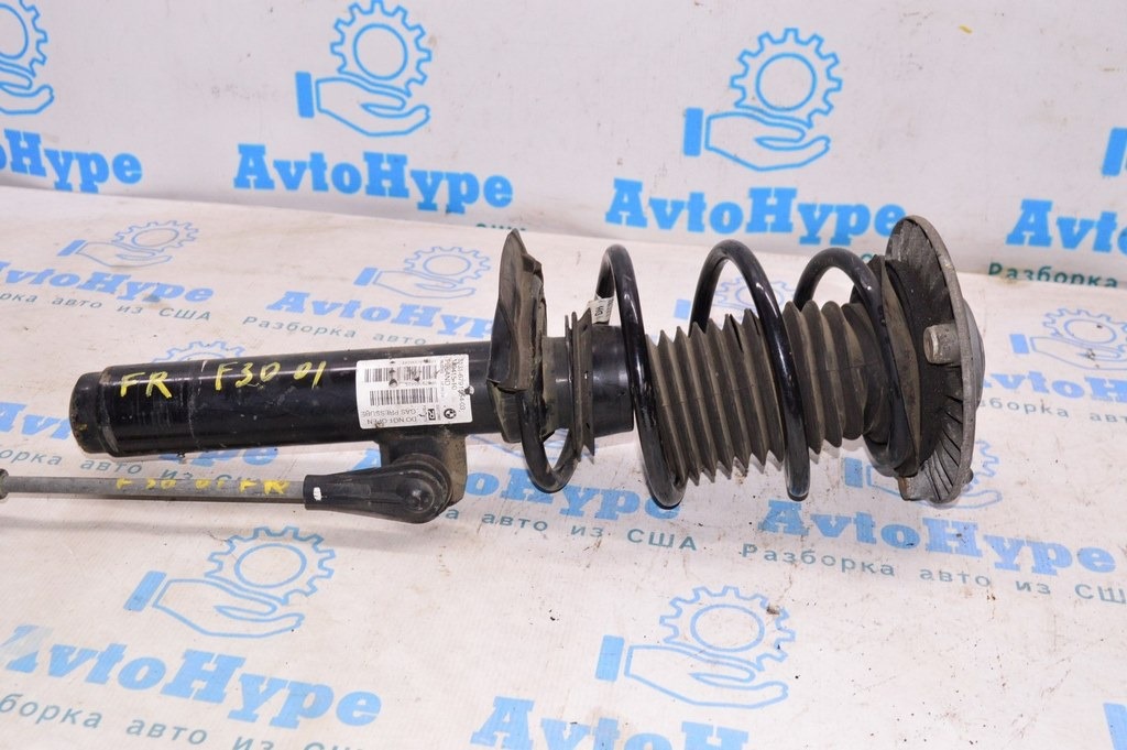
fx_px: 1314
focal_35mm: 42
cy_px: 375
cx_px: 564
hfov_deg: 46.4
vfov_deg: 31.8
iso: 1600
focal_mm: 28
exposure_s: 1/100
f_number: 8
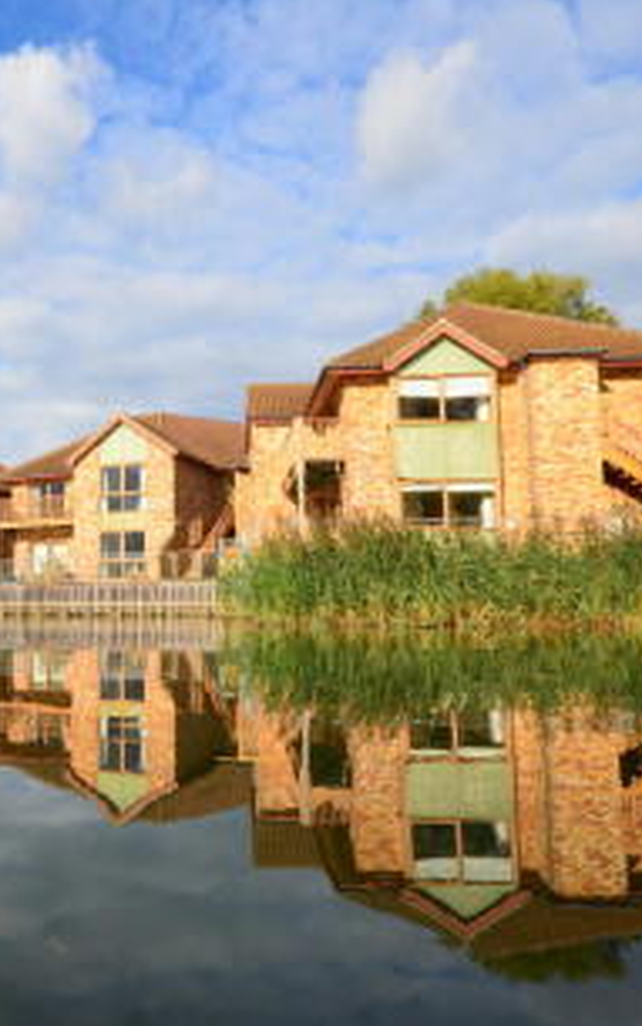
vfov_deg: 67.6
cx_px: 145
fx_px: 766
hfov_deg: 43.7
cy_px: 526
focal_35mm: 27
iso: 200
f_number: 10
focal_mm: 11.5
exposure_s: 1/320
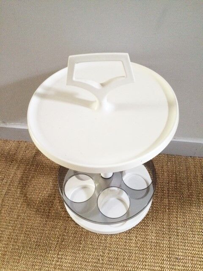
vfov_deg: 61.7
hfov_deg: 48.2
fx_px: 227
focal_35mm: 29
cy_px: 136
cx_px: 102
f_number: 2.2
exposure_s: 1/20
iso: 320
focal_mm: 4.15
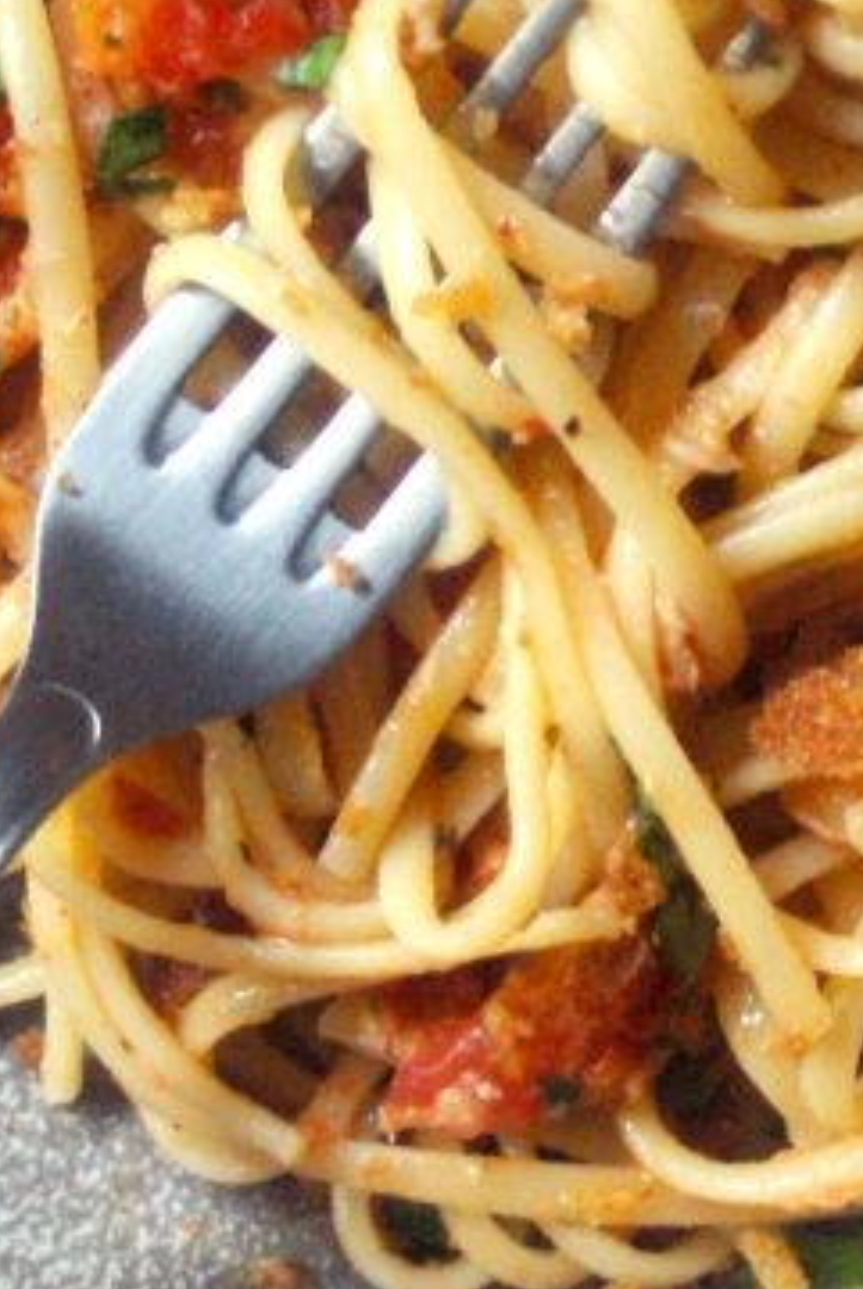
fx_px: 5019
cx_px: 589
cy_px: 301
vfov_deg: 14.6
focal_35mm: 140
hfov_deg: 9.8
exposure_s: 1/100
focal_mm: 28
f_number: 2.8
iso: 1600
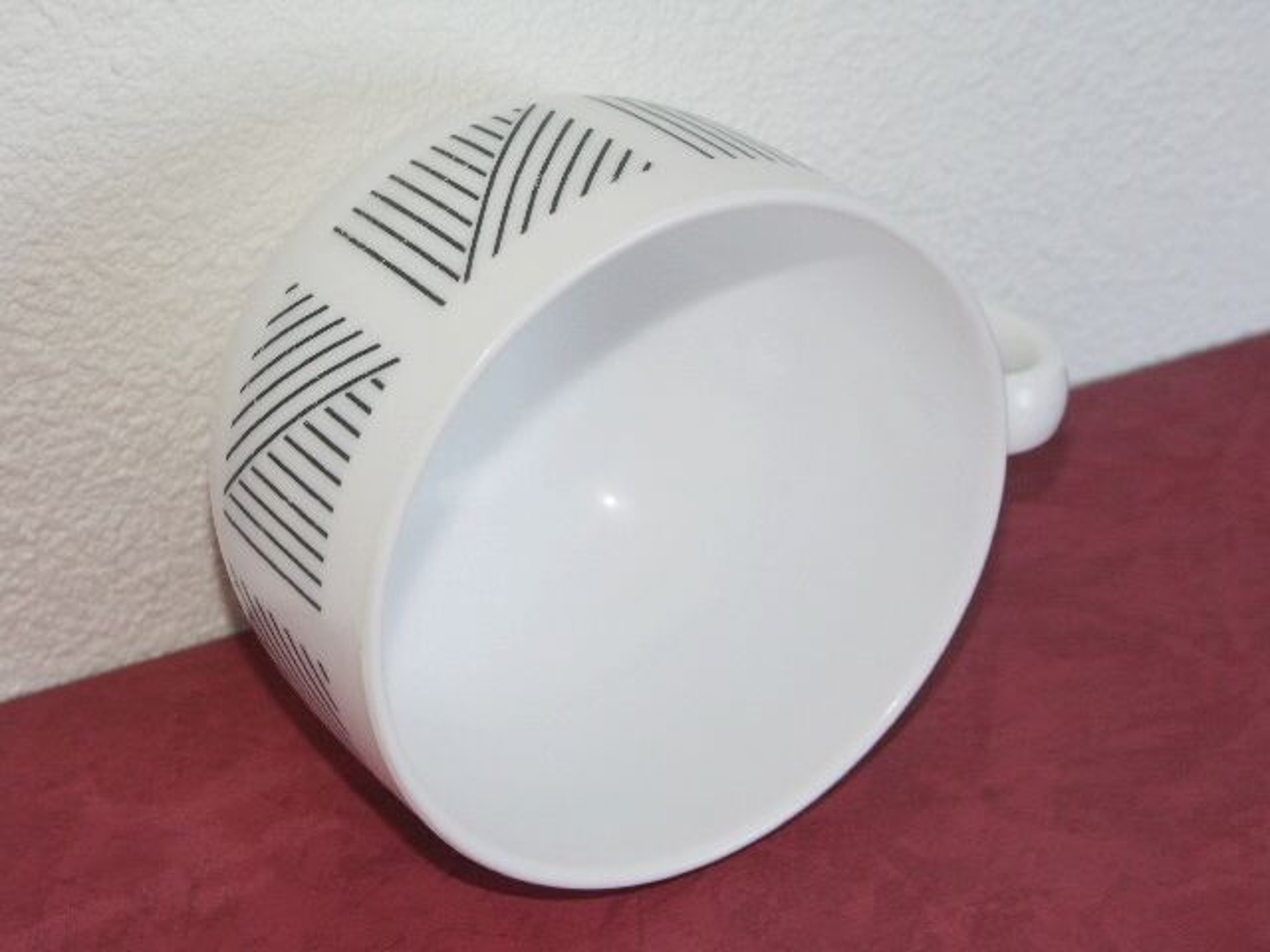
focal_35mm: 83
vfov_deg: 17.8
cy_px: 476
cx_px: 635
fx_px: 3045
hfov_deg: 23.6
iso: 64
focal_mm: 20.49
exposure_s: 1/80
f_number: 3.2
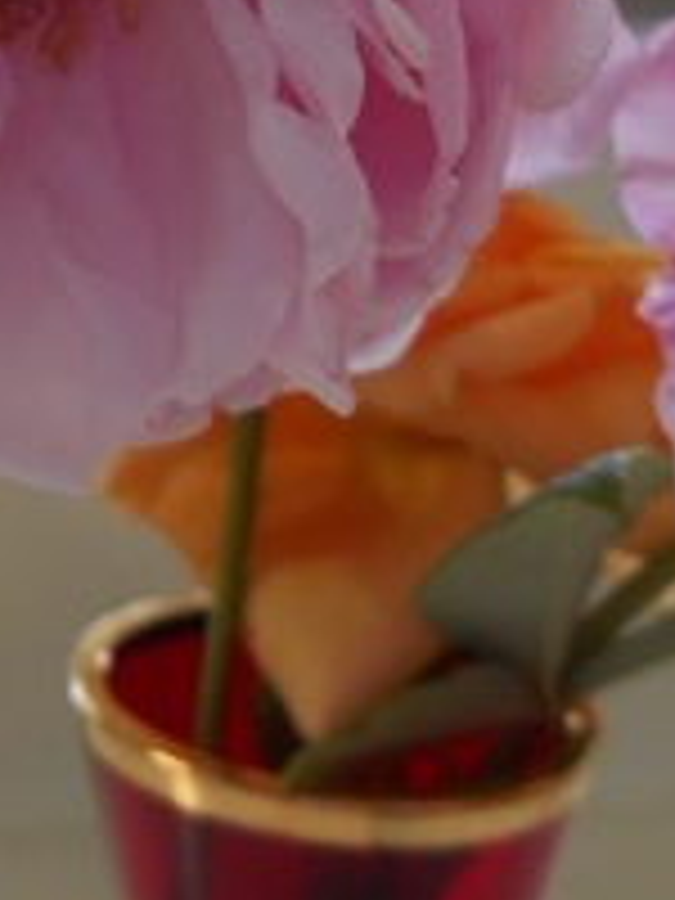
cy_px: -90
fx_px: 1690
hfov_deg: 22.0
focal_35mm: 65
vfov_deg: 27.3
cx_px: 47
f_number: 3.4
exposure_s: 1/30
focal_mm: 4.7
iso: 140
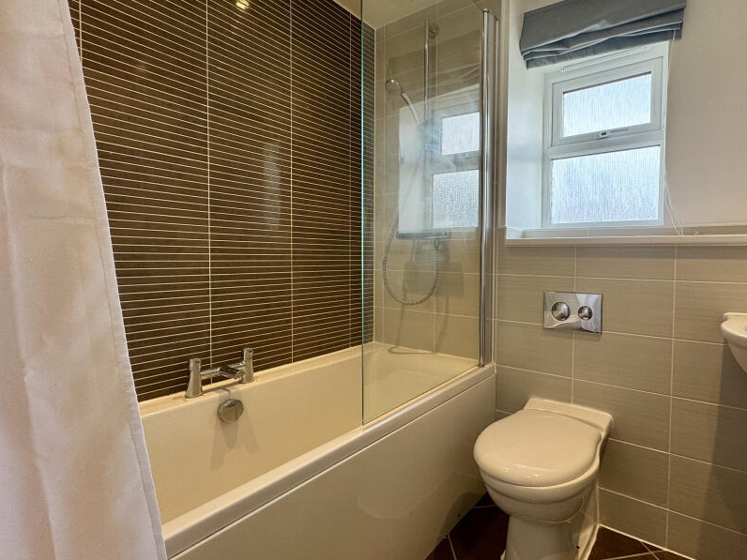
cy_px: 271
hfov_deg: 86.7
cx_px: 446
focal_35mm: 18
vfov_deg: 71.6
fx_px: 388
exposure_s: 1/100
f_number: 2.2
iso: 64
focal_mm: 2.22
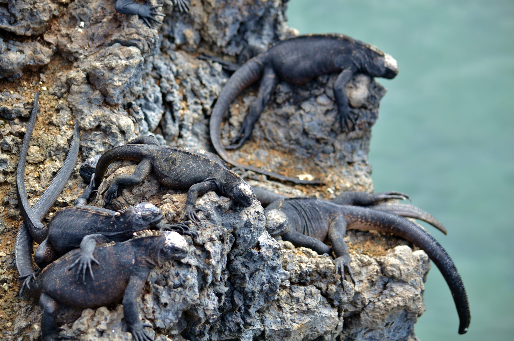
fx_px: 2139
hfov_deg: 13.7
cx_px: 257
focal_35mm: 150
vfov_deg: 9.1
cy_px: 170
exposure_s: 1/125
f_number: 5.6
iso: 125
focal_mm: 100
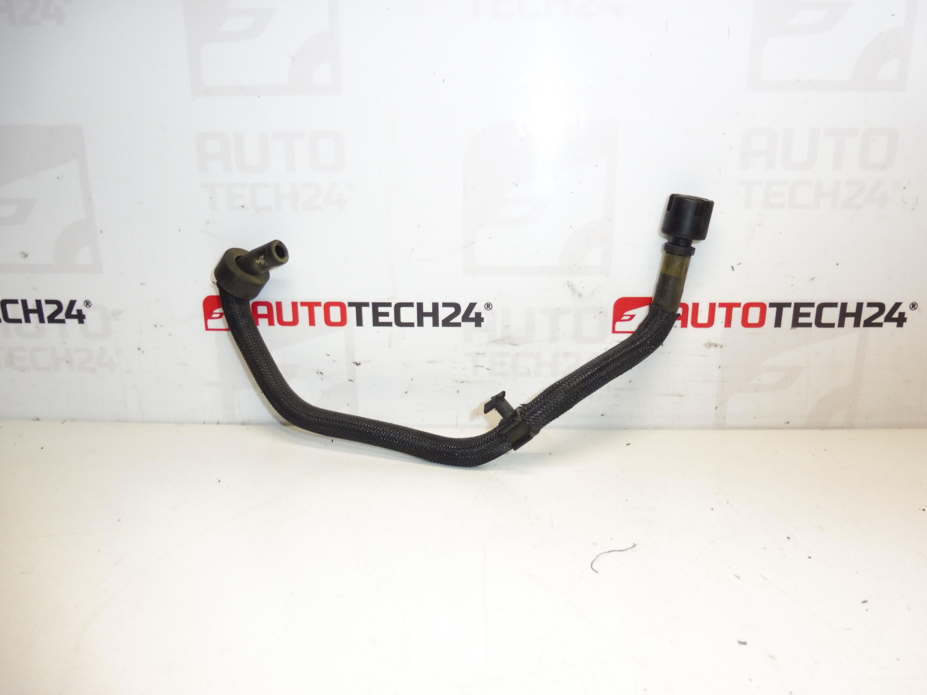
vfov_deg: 56.8
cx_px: 464
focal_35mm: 24
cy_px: 348
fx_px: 643
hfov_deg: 71.6
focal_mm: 4.3
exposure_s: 1/160
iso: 200
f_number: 3.5
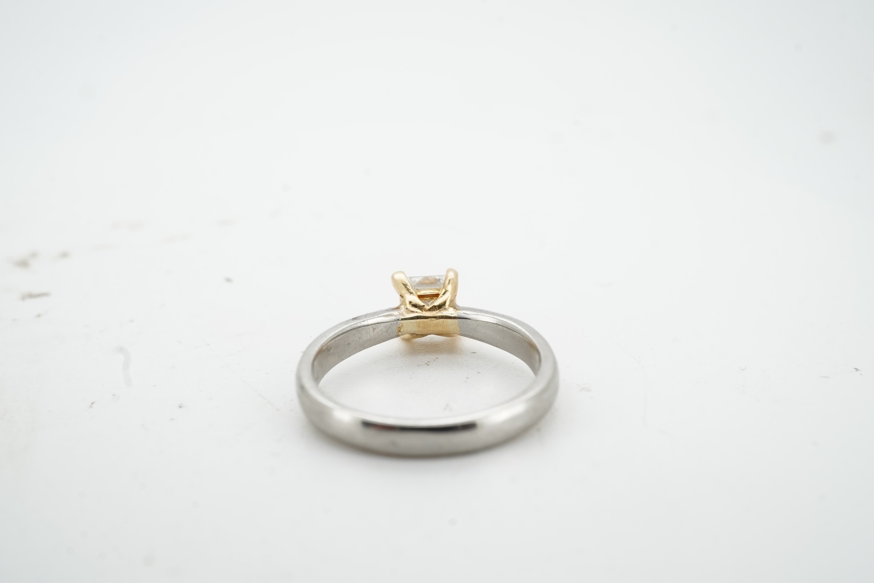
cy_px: 292
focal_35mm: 45
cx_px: 437
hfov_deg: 43.6
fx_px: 1092
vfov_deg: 29.9
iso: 250
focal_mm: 30
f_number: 22
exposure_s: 1/125
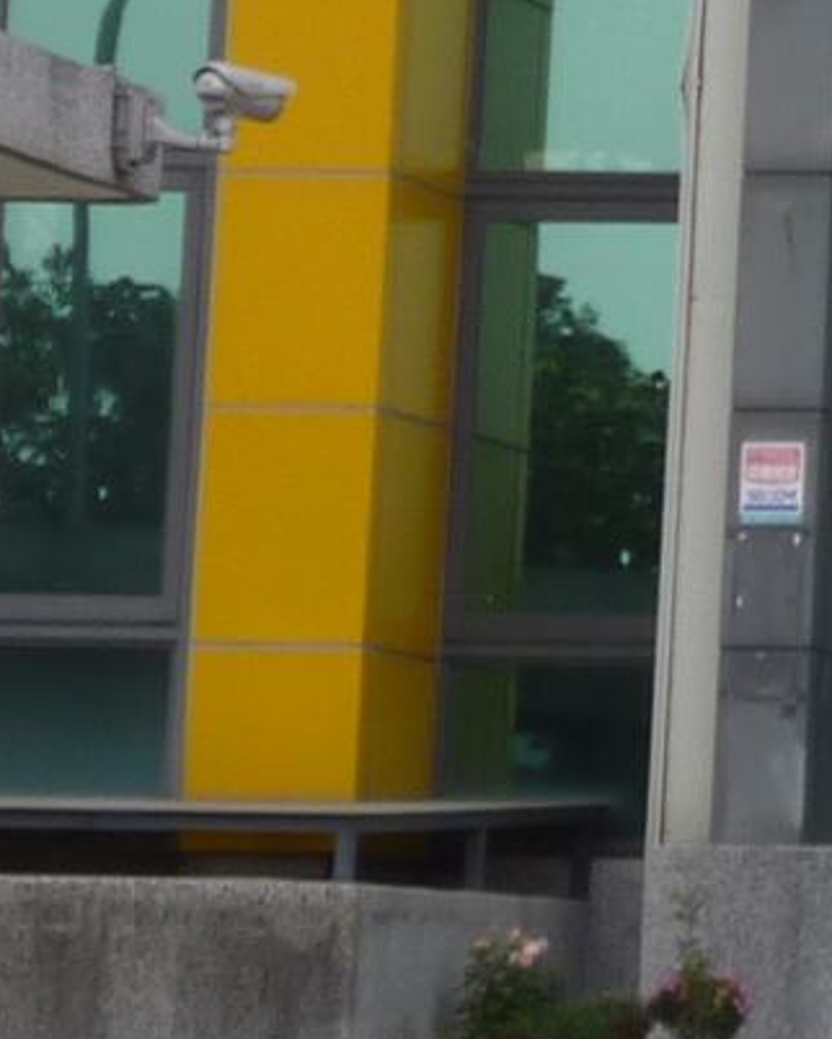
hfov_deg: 4.9
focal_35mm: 298
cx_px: 2615
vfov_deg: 6.4
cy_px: -522
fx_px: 9165
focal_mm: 8.6
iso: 80
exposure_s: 1/60
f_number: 4.3
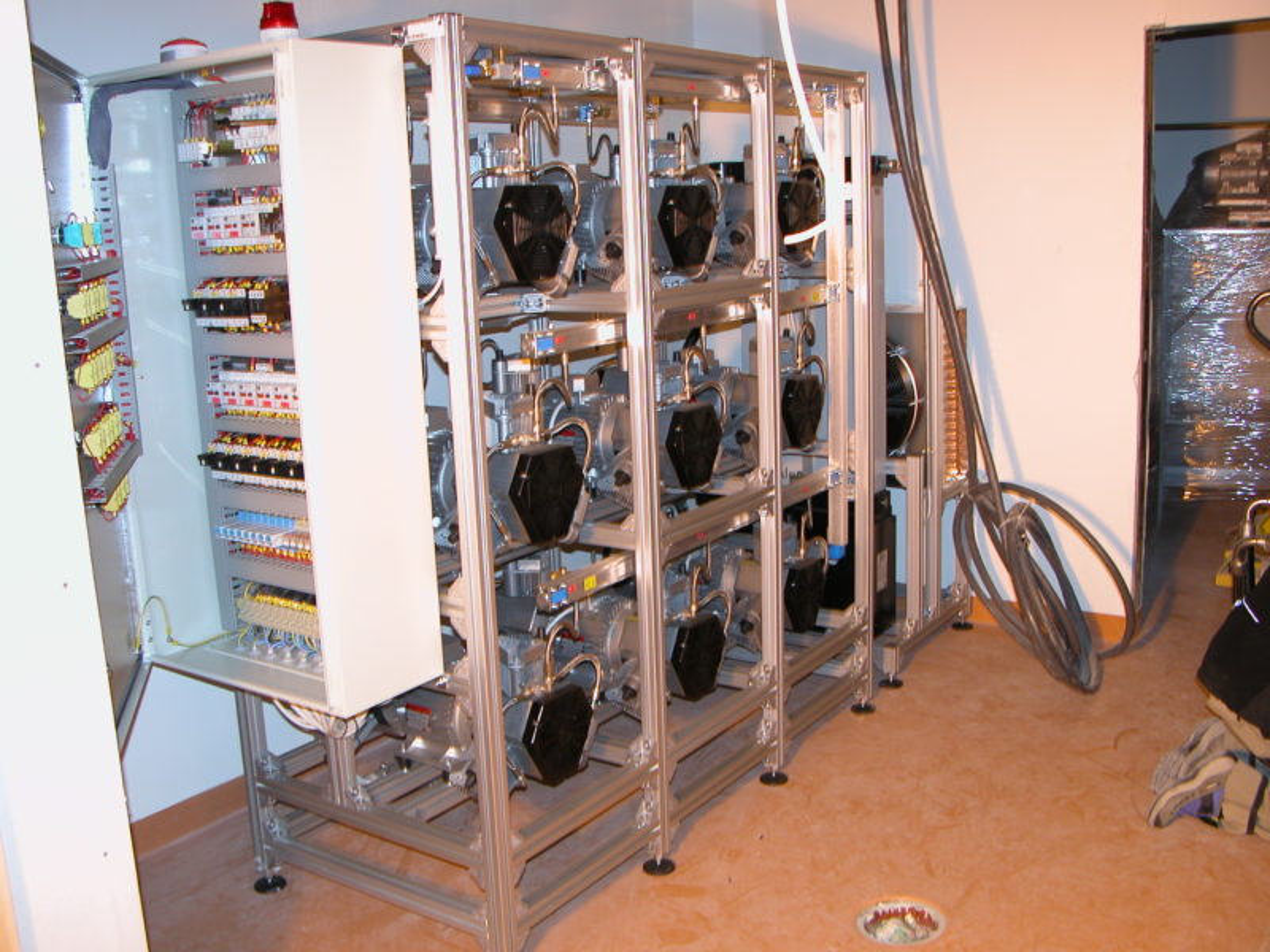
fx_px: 1284
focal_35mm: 35
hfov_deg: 52.6
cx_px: 635
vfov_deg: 40.7
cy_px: 476
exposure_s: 1/42.2
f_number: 2.8
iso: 100
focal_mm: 8.9
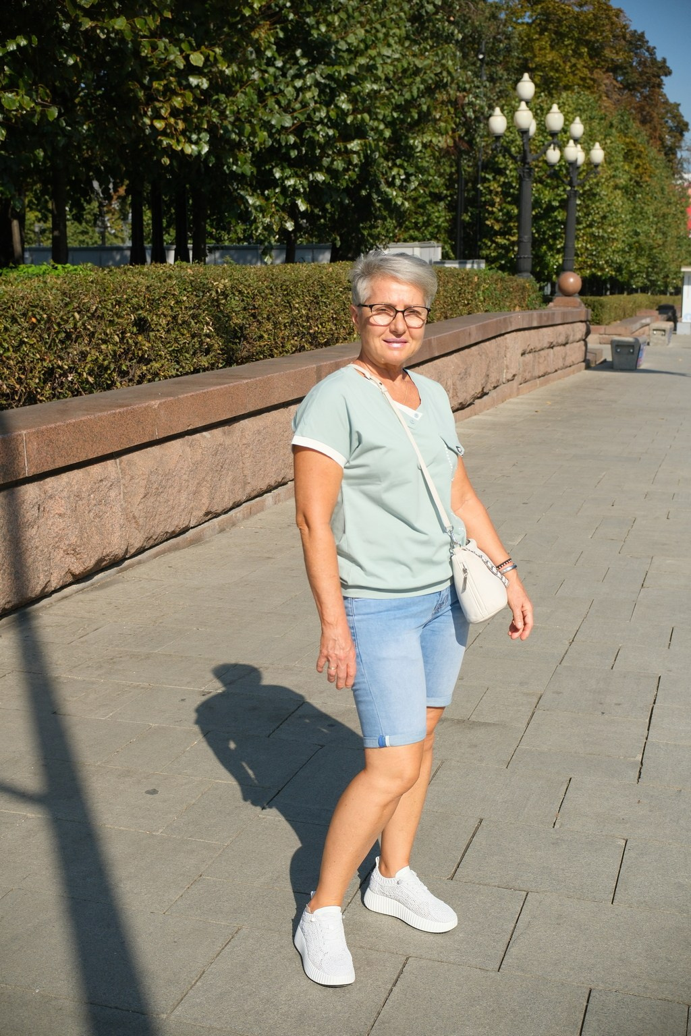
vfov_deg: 47.4
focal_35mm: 41
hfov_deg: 32.6
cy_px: 518
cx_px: 346
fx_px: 1180
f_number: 5.6
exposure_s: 1/2900
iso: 640
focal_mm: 27
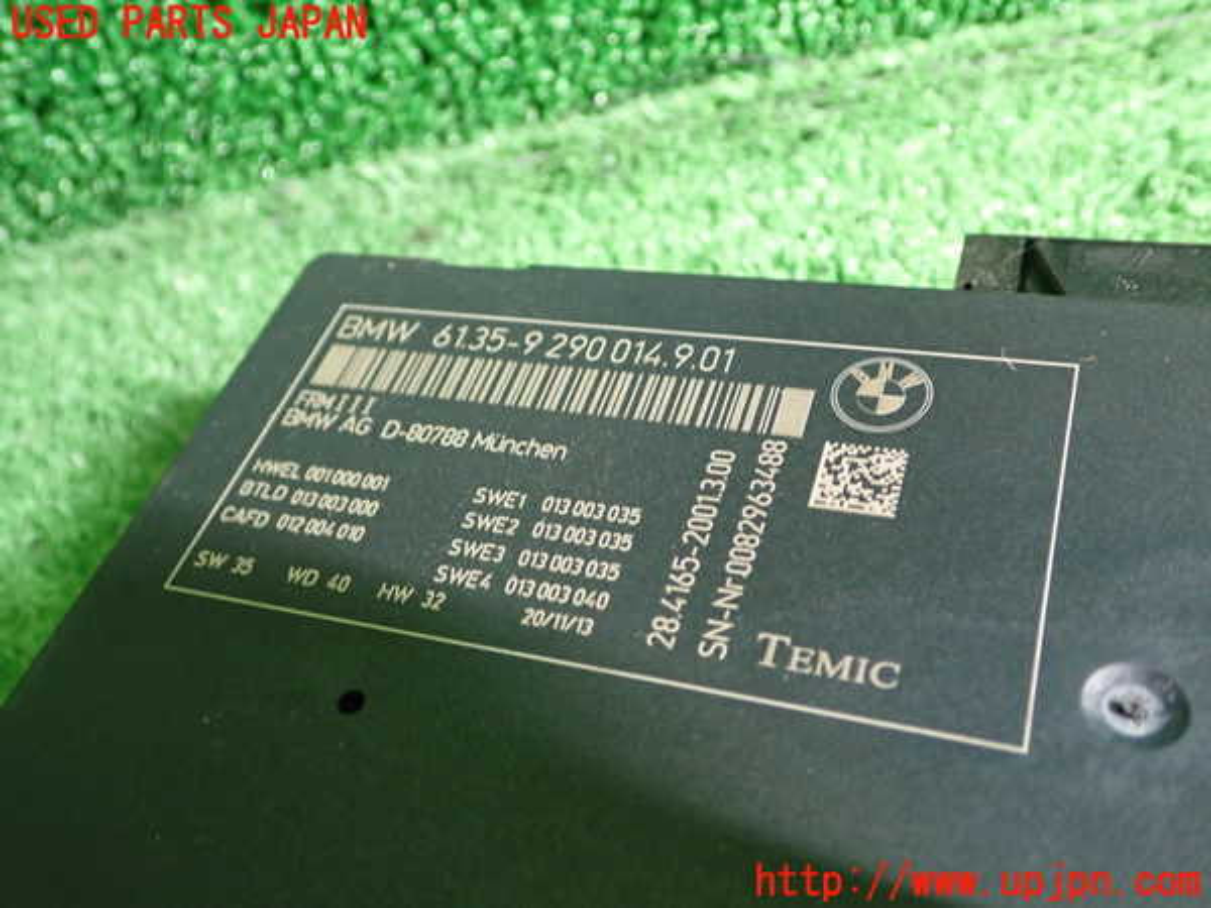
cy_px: 454
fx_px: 1259
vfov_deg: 39.7
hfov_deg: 51.4
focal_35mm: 36
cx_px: 606
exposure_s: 1/40
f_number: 2.5
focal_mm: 6.37
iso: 500
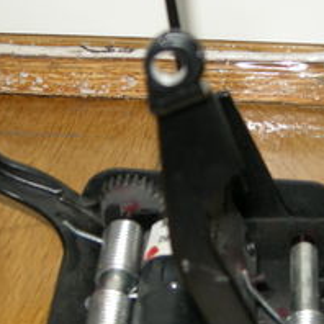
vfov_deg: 16.9
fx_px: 1091
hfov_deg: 16.8
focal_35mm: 103
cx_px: 245
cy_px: 190
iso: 64
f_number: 2.7
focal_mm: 7.5
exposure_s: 1/60
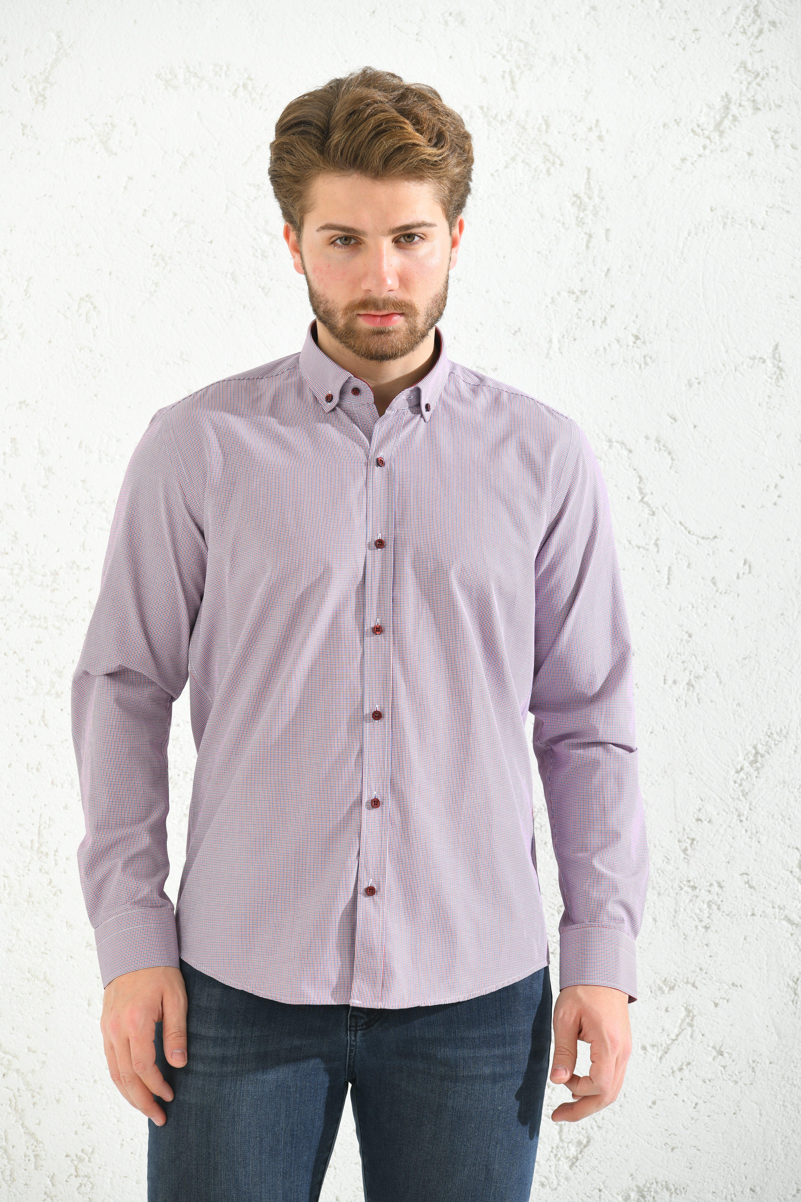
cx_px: 400
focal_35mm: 170
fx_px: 5673
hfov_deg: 8.1
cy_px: 601
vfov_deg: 12.1
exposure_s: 1/160
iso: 125
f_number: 6.3
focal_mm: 170
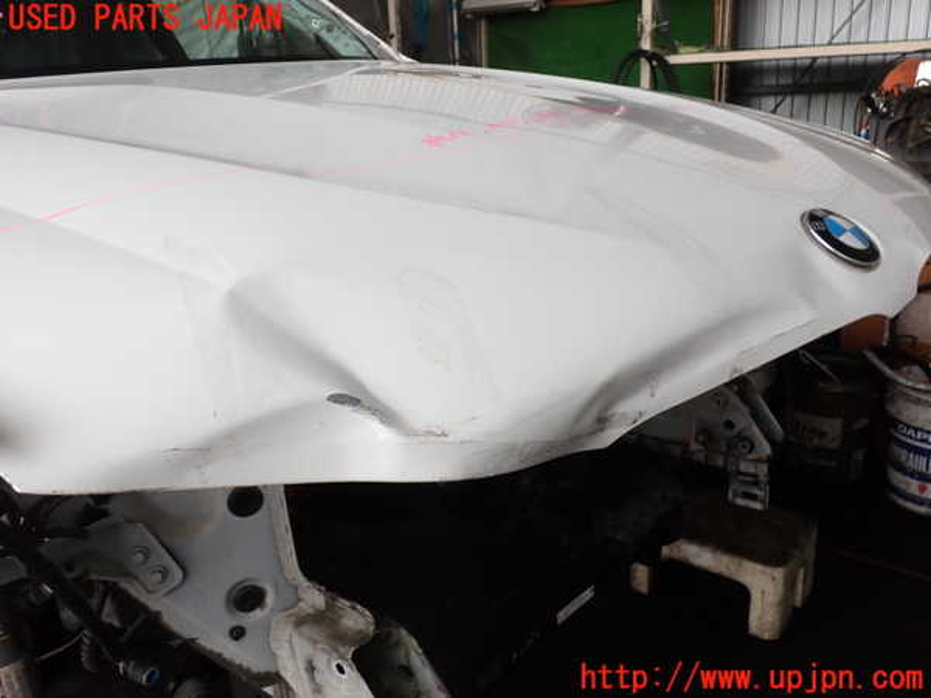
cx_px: 466
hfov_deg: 60.0
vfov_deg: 46.8
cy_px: 349
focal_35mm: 30
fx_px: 807
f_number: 3.2
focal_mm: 5.4
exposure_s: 1/125
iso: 100
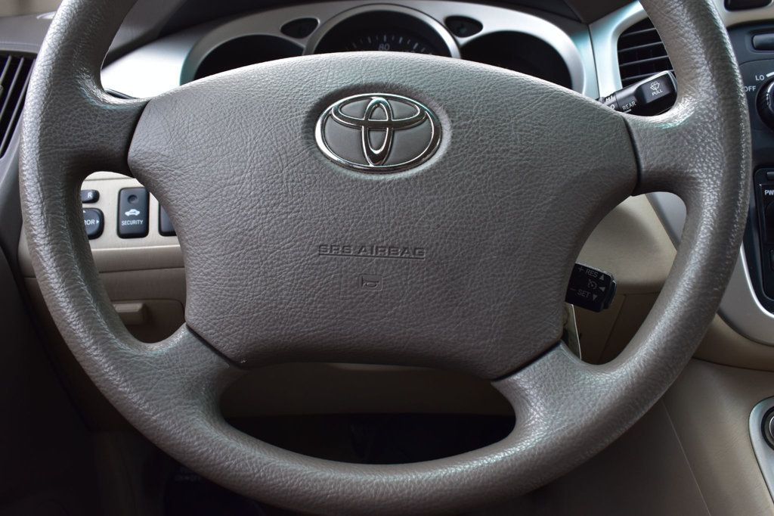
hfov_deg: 53.1
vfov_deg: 36.8
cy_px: 258
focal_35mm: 36
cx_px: 387
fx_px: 774
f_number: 9
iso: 400
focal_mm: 24
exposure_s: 1/125
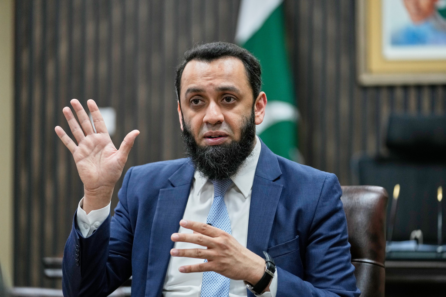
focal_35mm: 138
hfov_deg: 14.9
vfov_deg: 9.9
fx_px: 1710
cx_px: 223
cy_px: 148
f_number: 2.8
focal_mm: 138
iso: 1600
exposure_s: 1/250
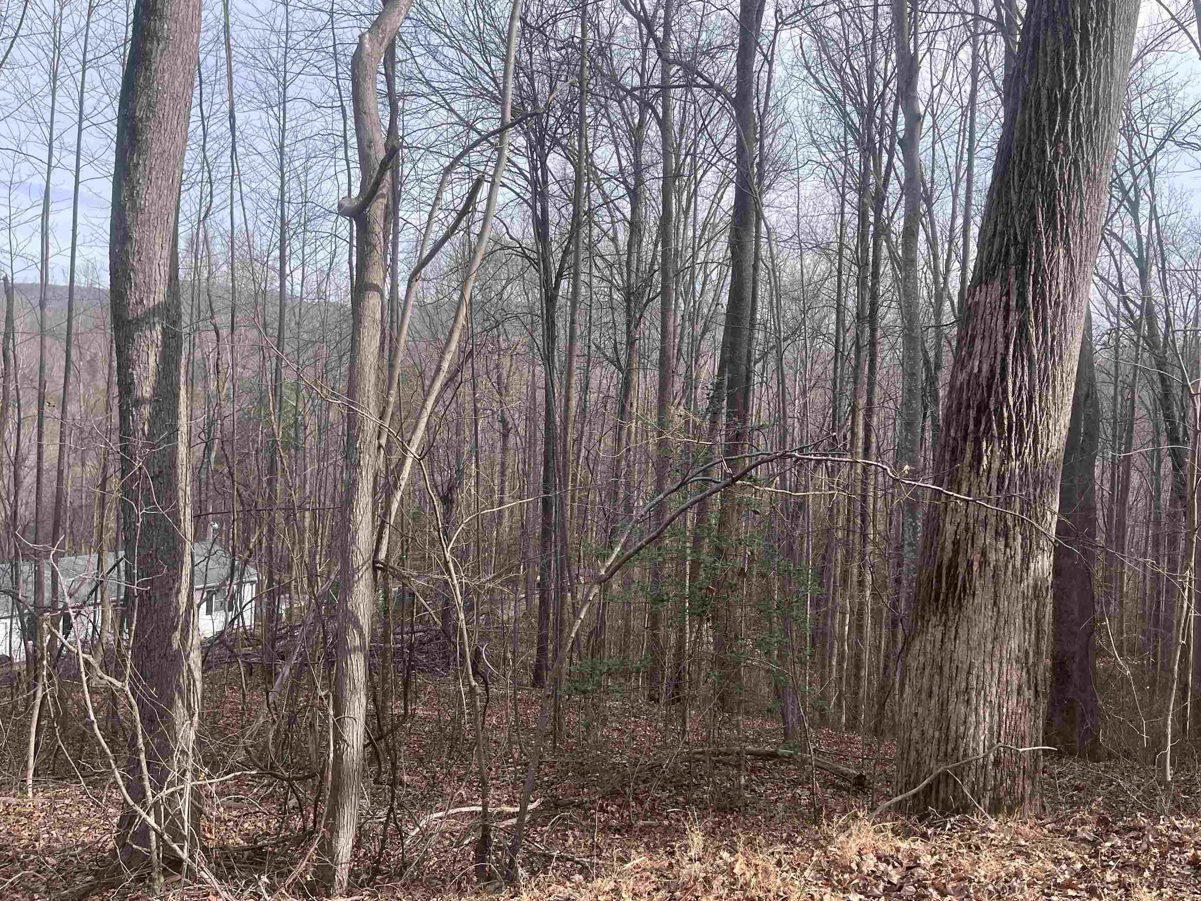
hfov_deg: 61.6
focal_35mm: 29
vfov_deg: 48.2
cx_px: 631
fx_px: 1006
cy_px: 413
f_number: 1.6
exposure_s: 1/1199
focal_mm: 5.1
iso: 50
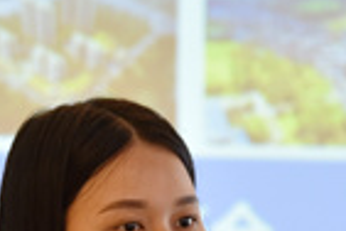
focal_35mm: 391
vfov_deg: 3.5
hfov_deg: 5.3
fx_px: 3758
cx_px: 59
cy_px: 337
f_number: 4
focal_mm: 110
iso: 1600
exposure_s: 1/125
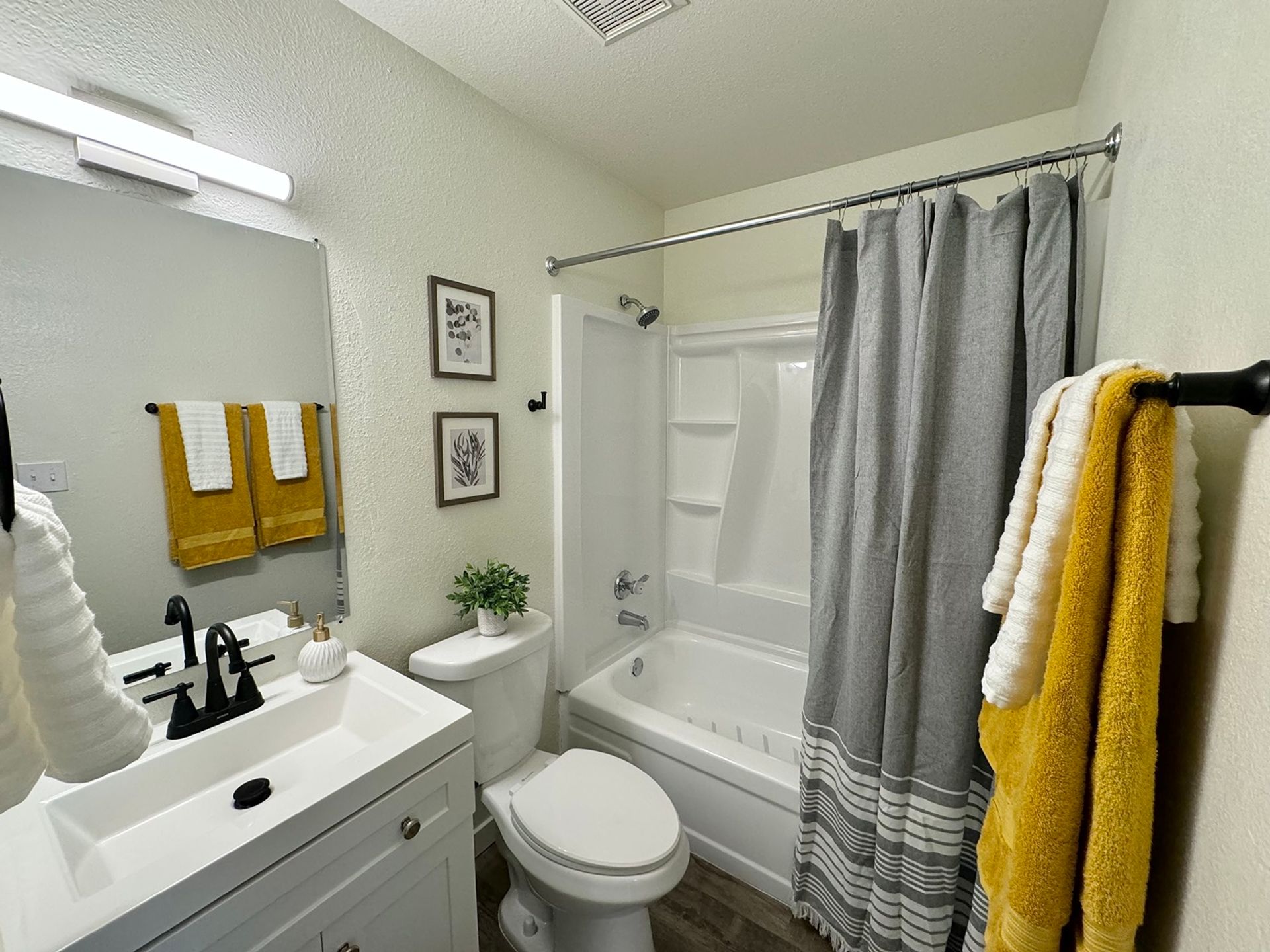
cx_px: 635
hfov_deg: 102.1
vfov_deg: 85.7
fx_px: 514
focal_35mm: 14
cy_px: 476
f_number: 2.2
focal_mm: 2.22
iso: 250
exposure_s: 1/120
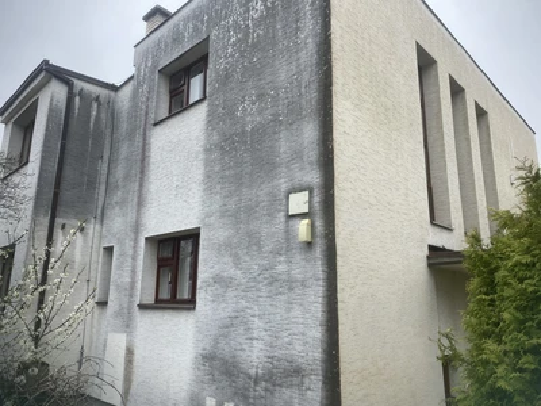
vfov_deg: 53.1
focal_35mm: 26
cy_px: 203
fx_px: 406
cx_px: 270
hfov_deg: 67.3
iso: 32
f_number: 1.8
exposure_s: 1/810
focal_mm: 4.25
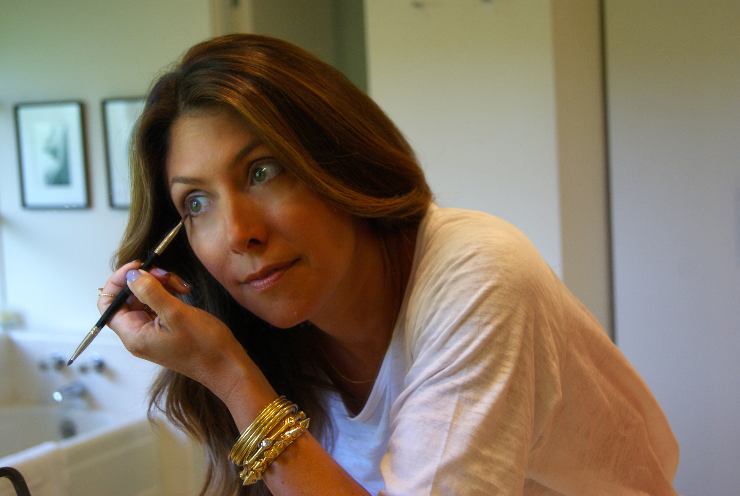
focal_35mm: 52
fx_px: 1081
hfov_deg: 37.8
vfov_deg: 25.8
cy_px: 248
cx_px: 370
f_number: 5
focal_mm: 35
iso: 400
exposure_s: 1/40
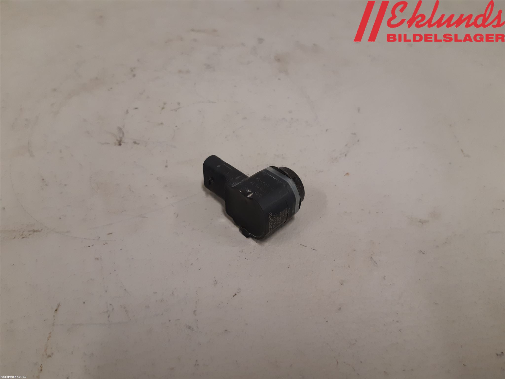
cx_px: 252
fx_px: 379
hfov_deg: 67.3
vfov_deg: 53.1
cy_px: 190
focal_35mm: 26
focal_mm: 3.93
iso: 125
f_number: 1.7
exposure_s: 1/50
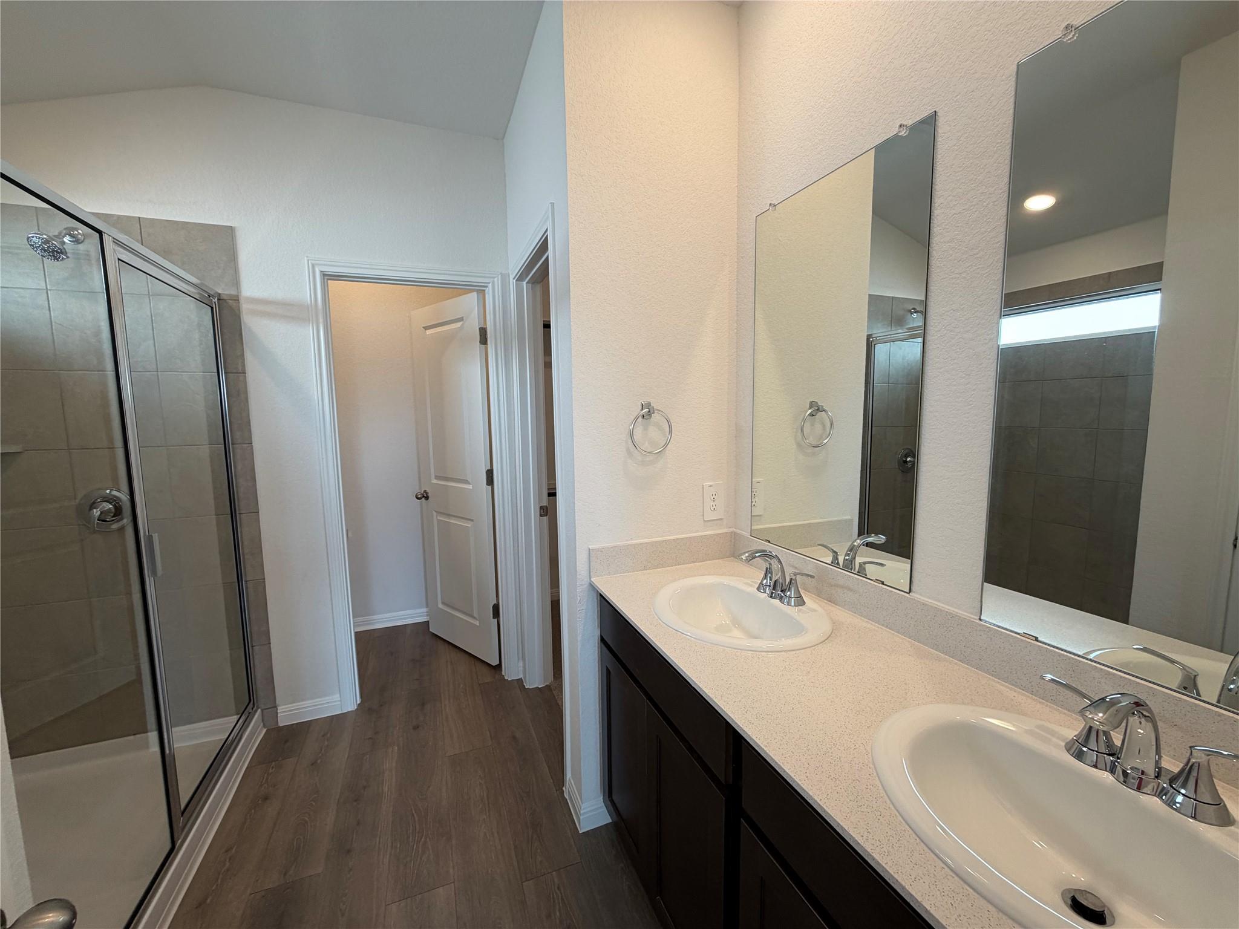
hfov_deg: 102.1
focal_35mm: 14
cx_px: 620
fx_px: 501
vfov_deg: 85.7
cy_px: 464
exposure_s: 1/120
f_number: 2.2
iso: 100
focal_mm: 2.22
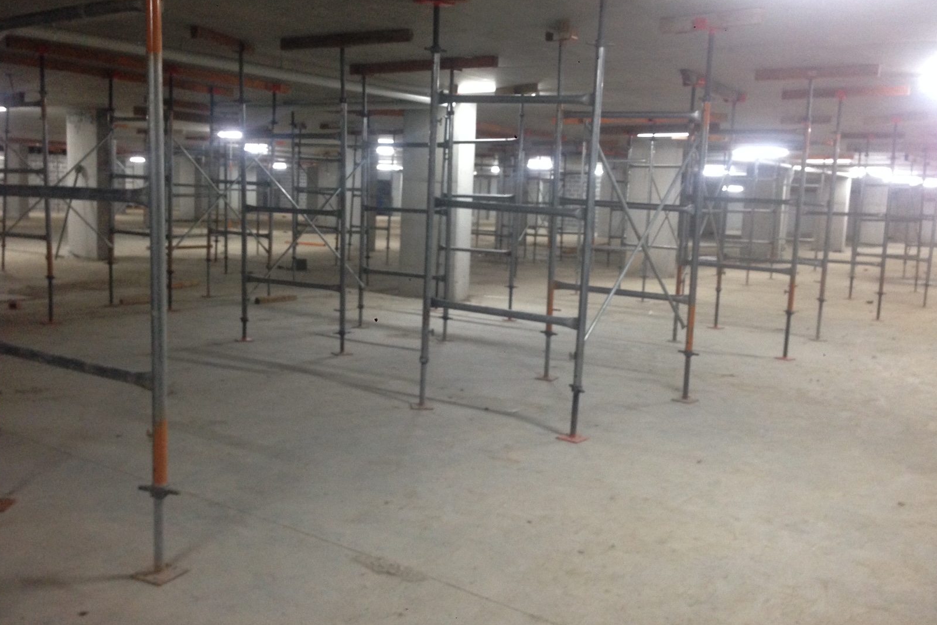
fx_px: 911
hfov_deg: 54.4
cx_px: 473
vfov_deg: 37.8
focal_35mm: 35
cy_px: 296
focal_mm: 4.12
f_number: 2.4
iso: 200
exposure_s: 1/20
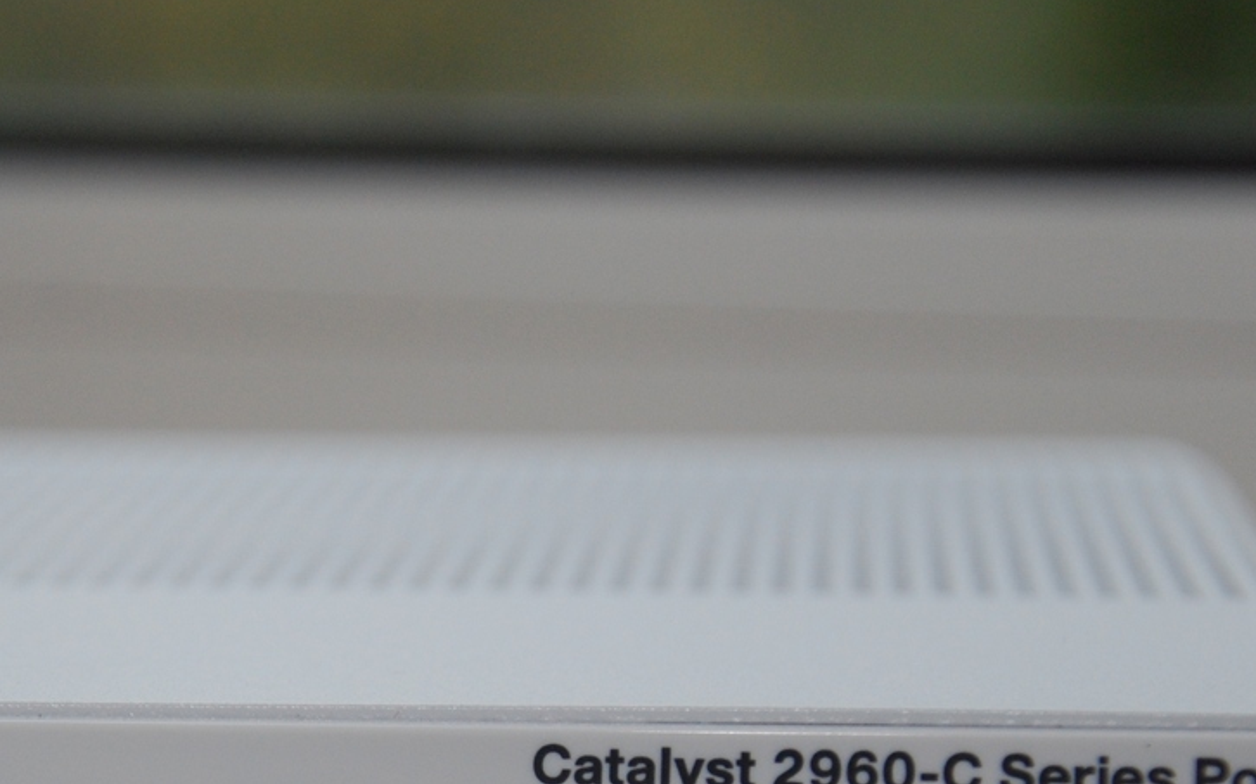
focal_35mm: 211
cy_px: 922
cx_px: 219
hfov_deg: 9.9
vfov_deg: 6.2
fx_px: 7219
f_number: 5.3
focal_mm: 62
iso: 400
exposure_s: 1/200
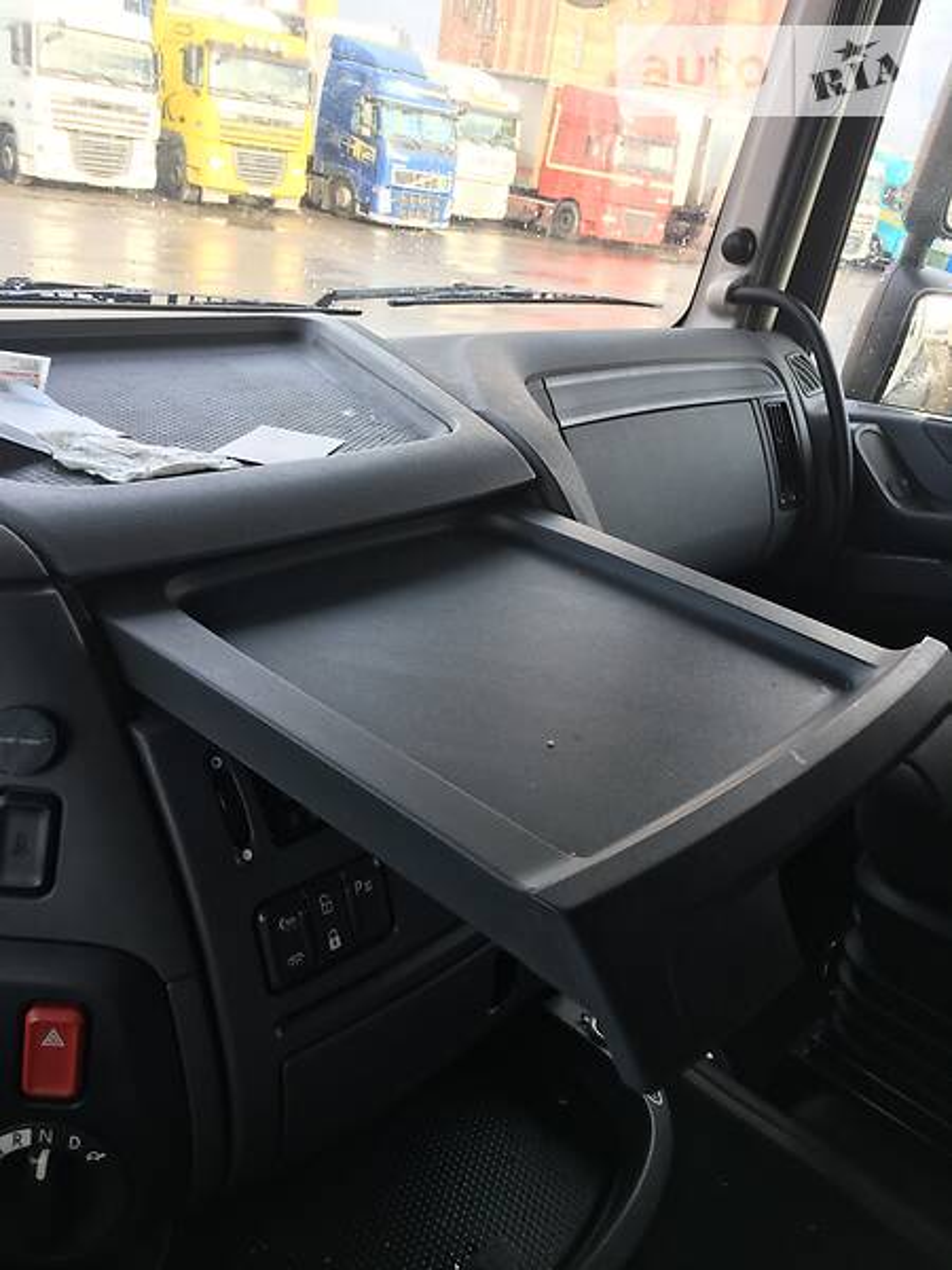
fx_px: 1063
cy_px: 635
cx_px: 476
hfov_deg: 48.2
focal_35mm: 29
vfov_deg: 61.7
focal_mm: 4.2
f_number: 2.2
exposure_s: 1/100
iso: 32
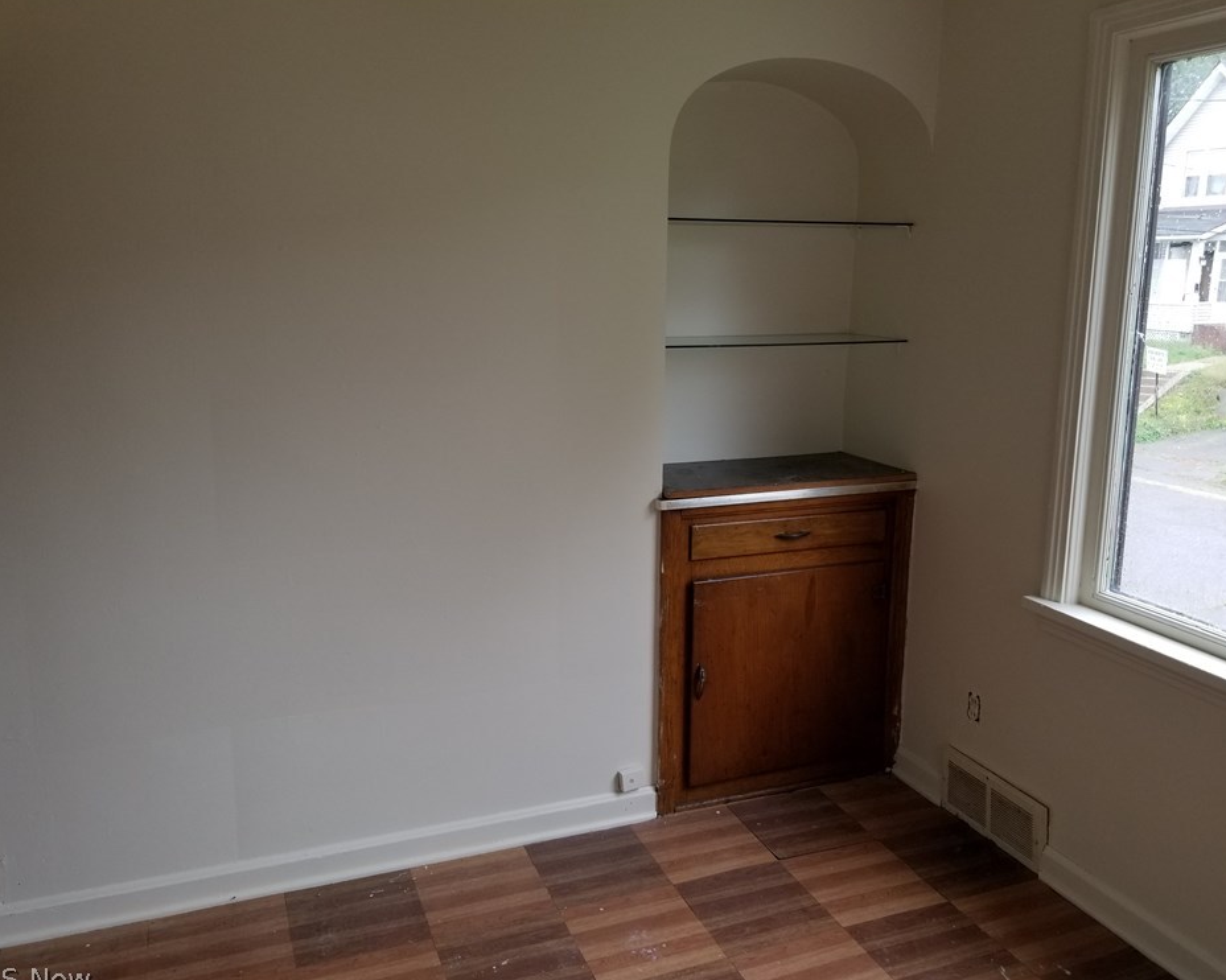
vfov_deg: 51.5
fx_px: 1016
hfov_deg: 62.2
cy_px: 494
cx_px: 630
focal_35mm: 28
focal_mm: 4.25
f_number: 1.7
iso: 64
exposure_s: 1/60
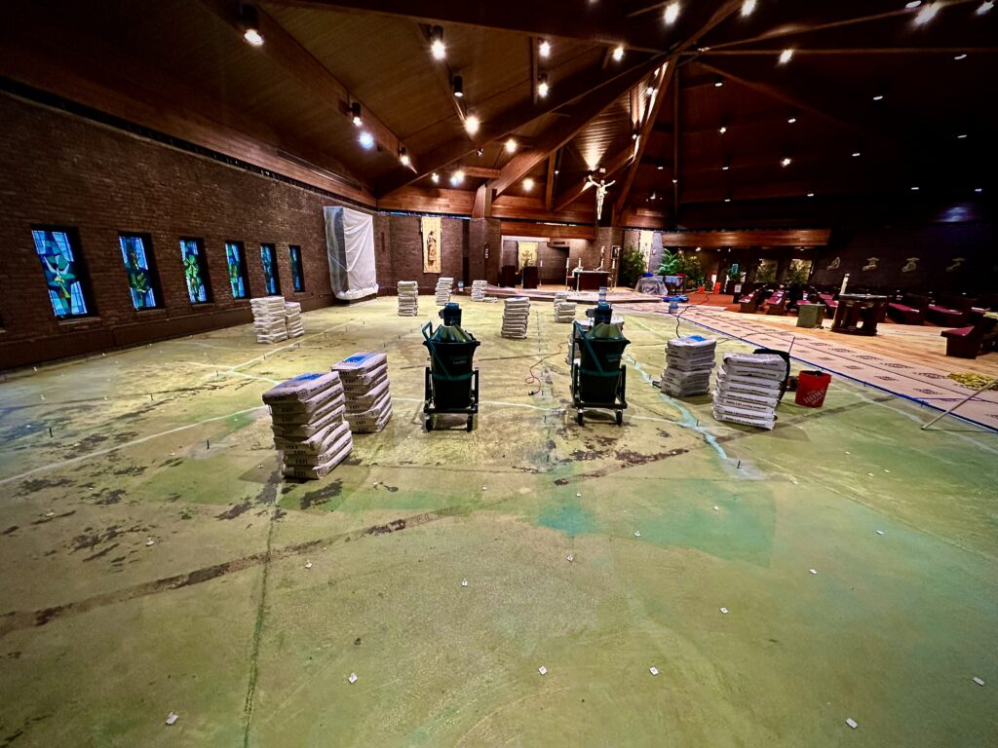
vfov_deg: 85.7
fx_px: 404
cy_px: 374
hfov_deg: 102.1
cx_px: 499
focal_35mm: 14
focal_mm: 2.22
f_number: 2.2
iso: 500
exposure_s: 1/60
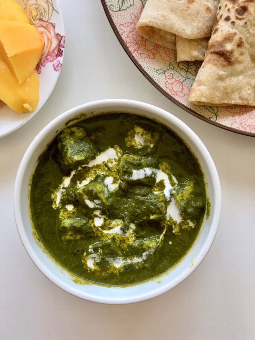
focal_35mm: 29
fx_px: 285
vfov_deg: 61.7
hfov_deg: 48.2
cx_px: 128
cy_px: 170
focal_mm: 4.15
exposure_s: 1/33
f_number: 2.2
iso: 50
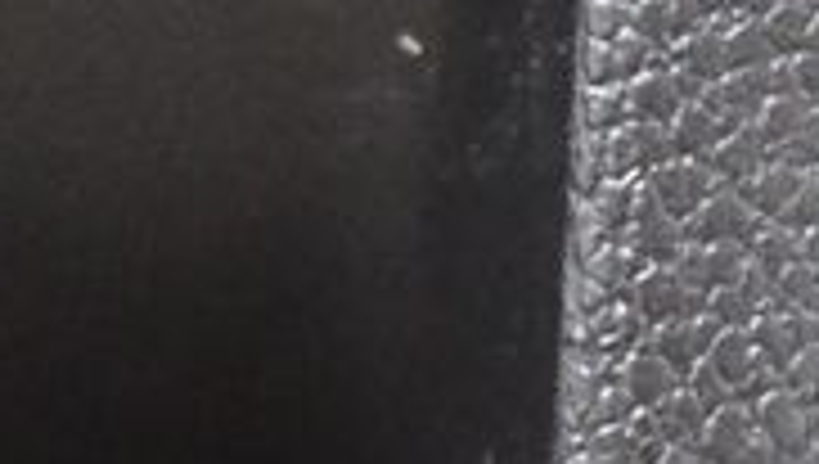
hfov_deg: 7.9
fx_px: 5763
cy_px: 171
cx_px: 1346
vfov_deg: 4.6
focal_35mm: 265
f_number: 4.8
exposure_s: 1/60
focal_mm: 36
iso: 10000
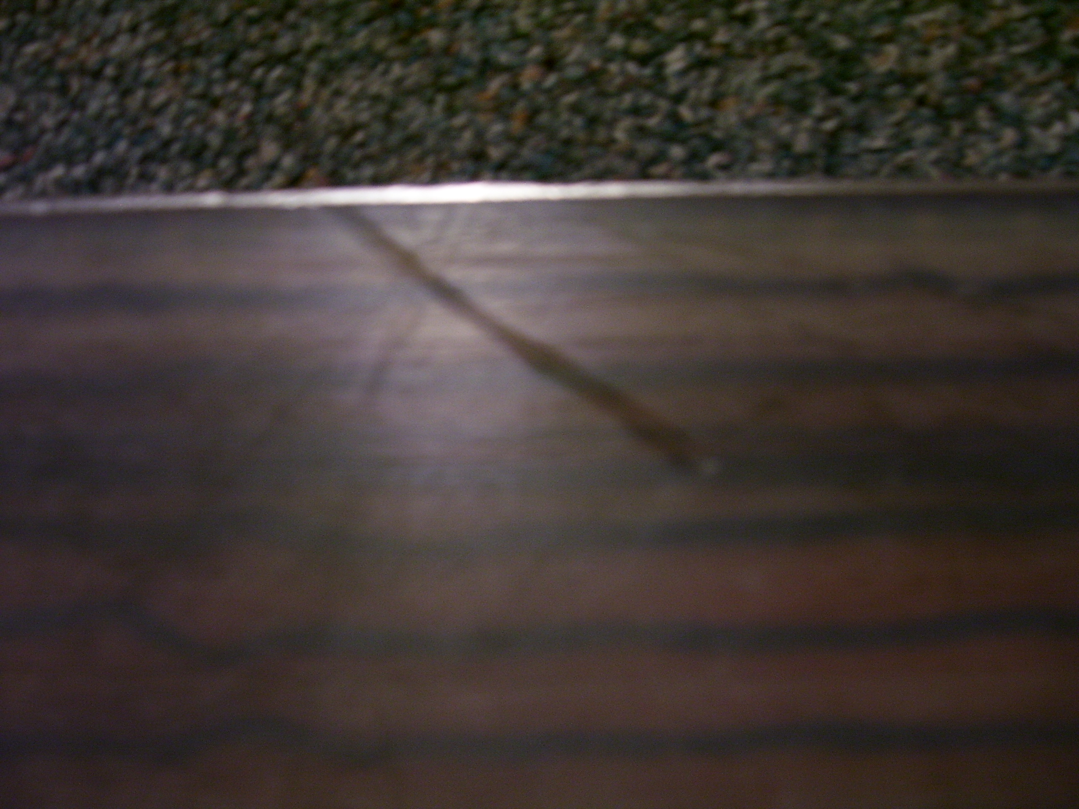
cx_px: 540
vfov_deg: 41.8
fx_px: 1060
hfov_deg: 54.0
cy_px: 404
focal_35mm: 34
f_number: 2.7
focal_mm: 5.6
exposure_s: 1/8
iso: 160
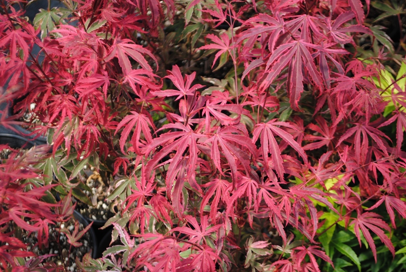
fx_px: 931
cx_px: 203
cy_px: 136
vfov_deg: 16.6
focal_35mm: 82
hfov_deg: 24.6
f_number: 6.3
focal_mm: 55
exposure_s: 1/160
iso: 100
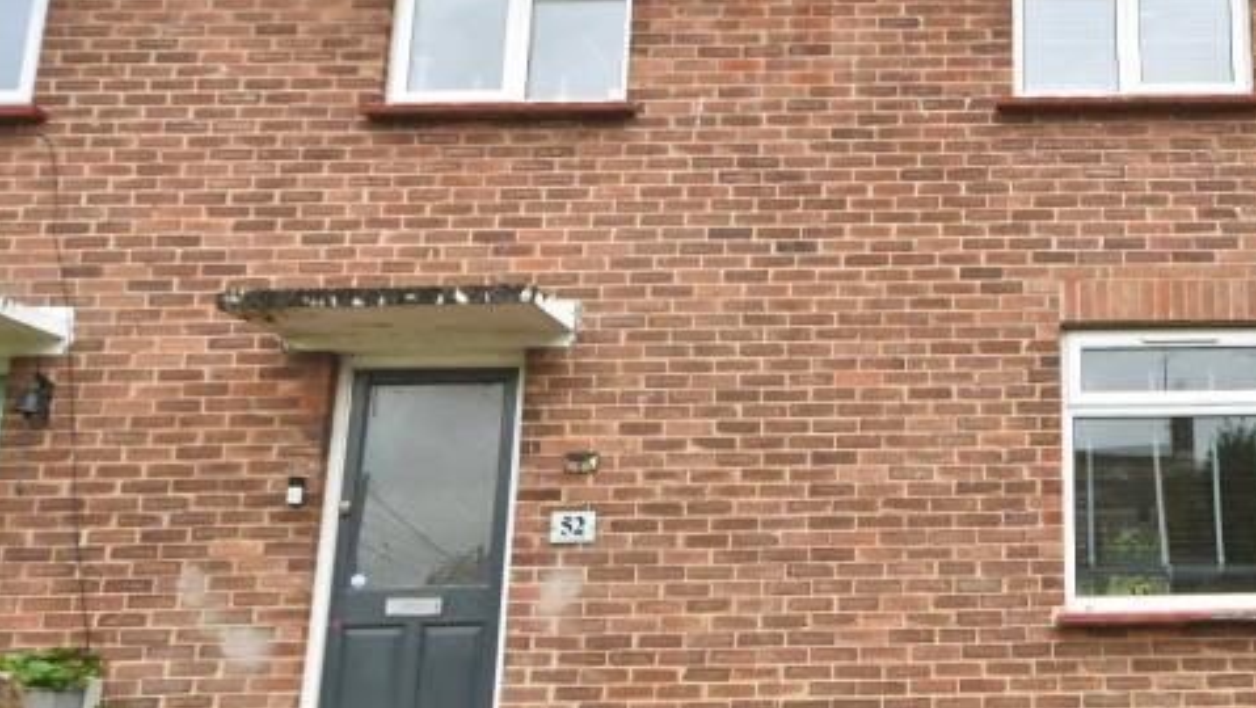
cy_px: 285
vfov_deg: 25.4
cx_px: 1086
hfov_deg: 40.9
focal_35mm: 47
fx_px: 1566
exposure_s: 1/500
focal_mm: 14
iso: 800
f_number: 8
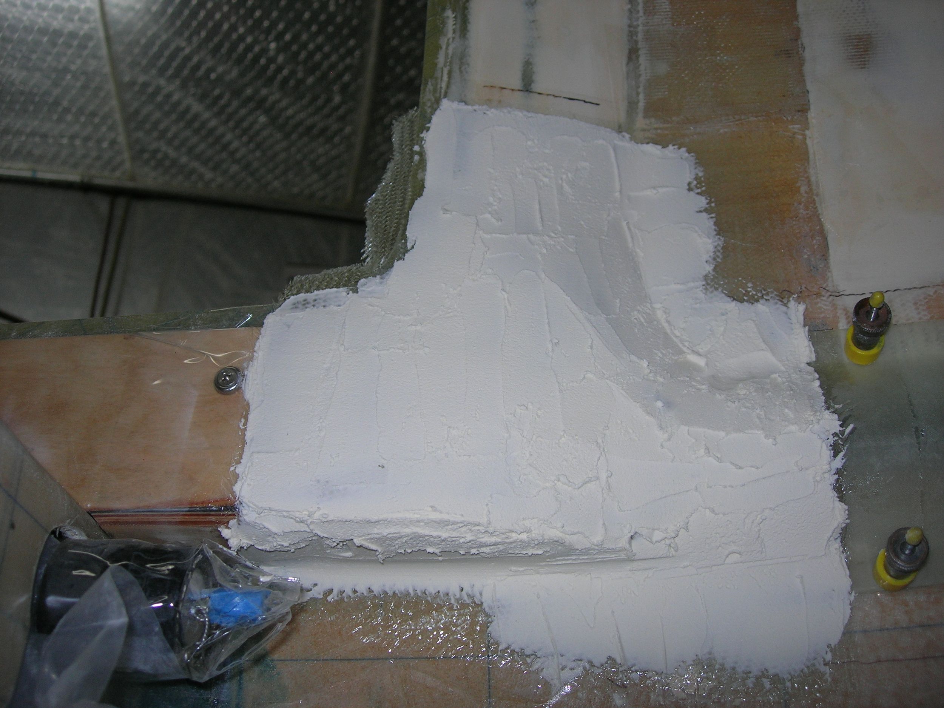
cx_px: 472
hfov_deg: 49.0
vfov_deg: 37.7
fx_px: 1036
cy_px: 354
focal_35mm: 38
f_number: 2.8
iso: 64
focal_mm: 7.8
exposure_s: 1/60.1
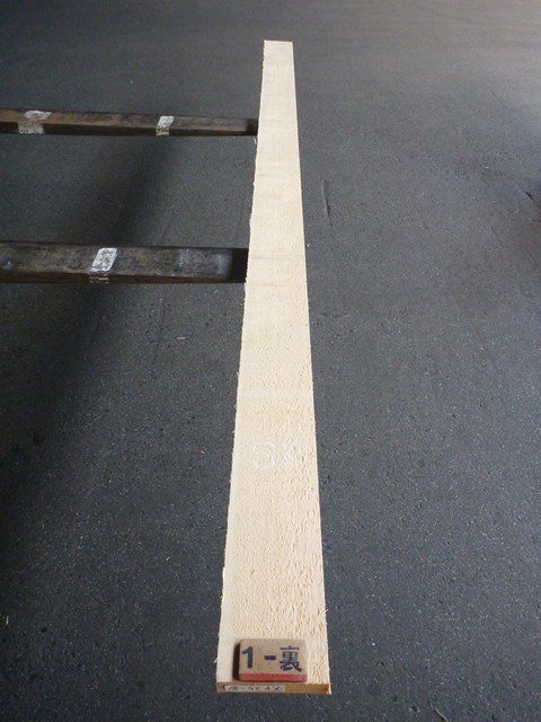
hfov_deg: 49.7
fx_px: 583
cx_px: 270
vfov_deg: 63.4
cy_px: 361
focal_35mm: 28
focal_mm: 4.9
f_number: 3.3
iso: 400
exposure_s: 1/25
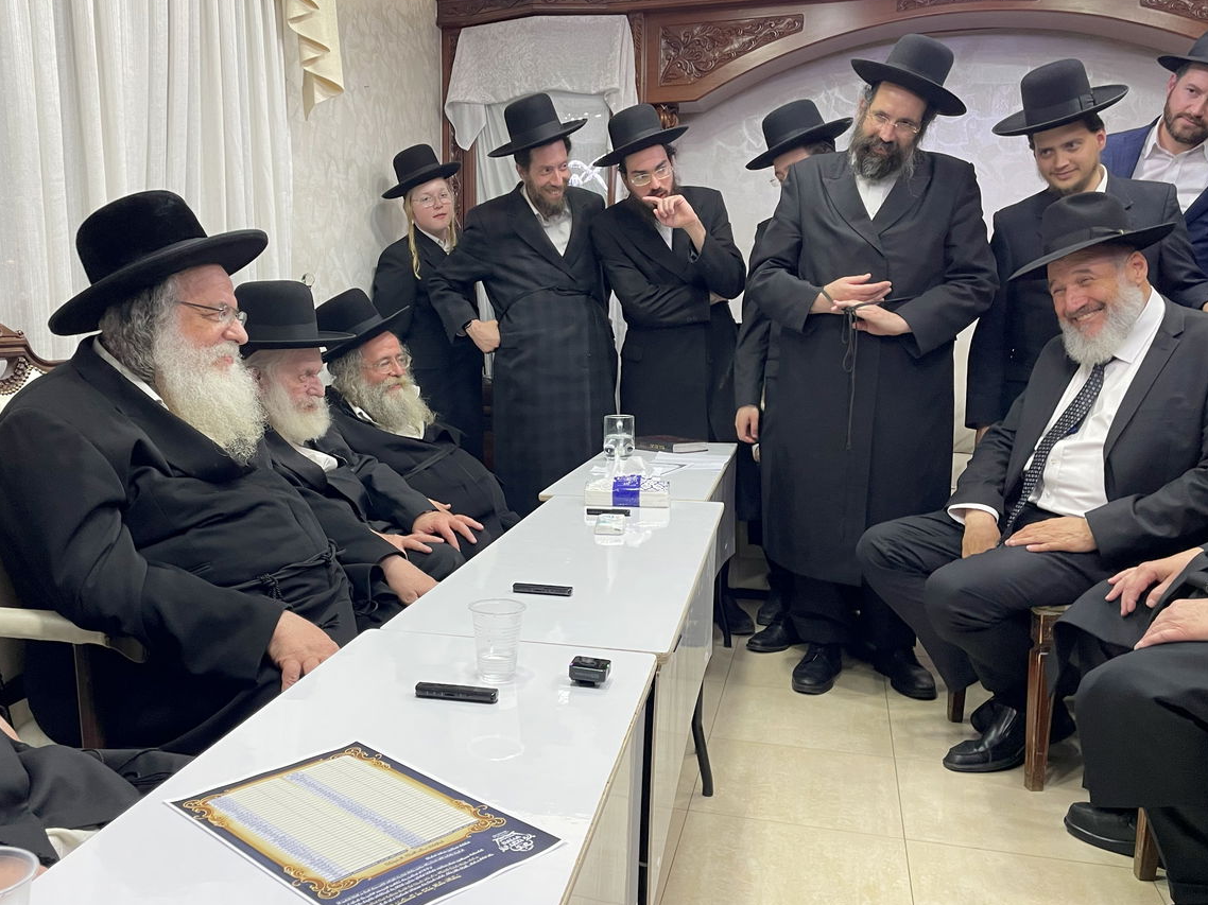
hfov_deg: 56.4
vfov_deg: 44.1
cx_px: 486
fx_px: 1116
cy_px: 465
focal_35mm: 32
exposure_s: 1/50
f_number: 1.6
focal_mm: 4.2
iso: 80
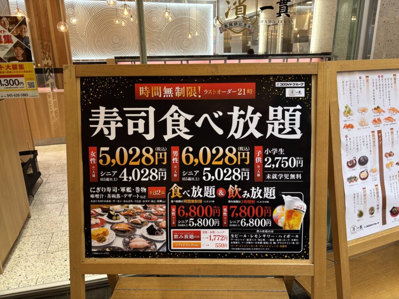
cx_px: 200
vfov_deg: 53.1
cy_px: 150
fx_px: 300
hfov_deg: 67.3
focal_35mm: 26
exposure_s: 1/50
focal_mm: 5.96
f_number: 1.6
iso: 80
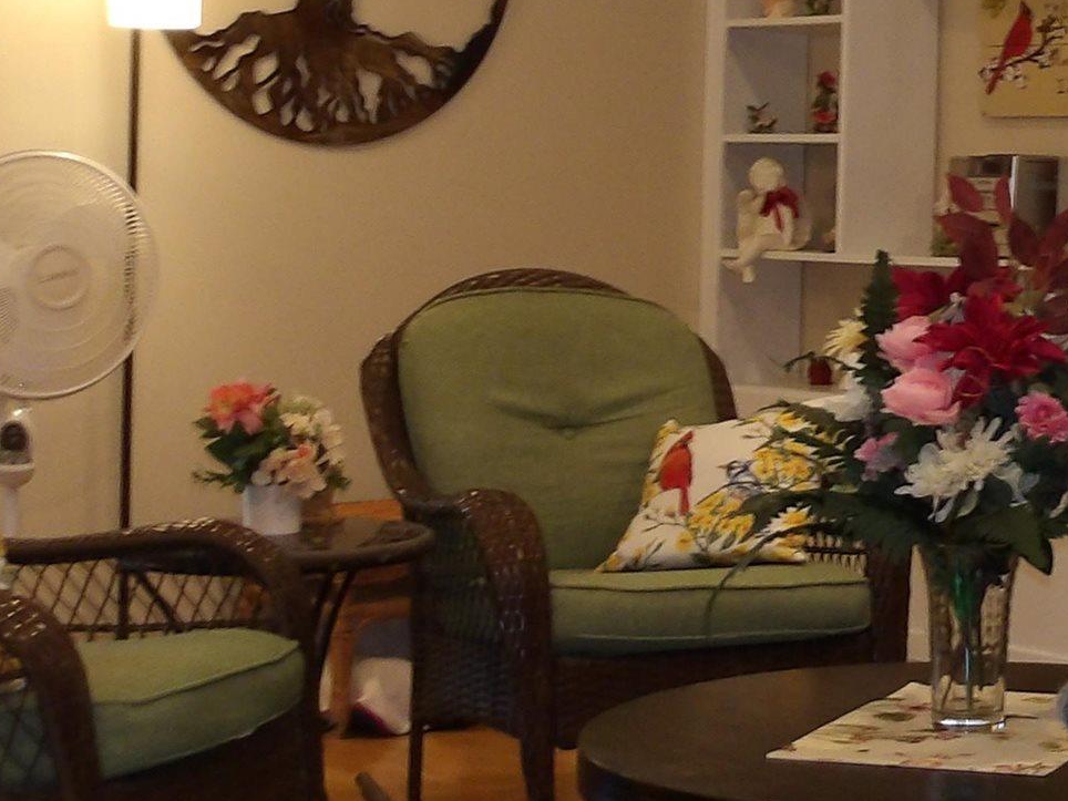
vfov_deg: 17.1
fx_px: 2653
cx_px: 1303
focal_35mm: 86
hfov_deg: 21.1
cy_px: 218
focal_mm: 4.9
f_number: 3
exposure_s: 1/15
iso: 200
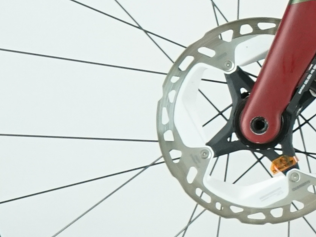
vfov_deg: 3.1
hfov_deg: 4.0
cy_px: -144
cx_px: 902
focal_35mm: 476
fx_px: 4345
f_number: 5.6
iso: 1600
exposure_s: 1/200
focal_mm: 69
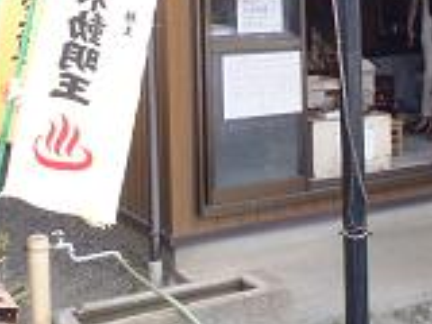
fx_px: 786
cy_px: -19
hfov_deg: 30.1
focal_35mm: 63
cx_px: 340
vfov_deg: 22.2
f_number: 3.9
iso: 80
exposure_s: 1/125
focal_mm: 5
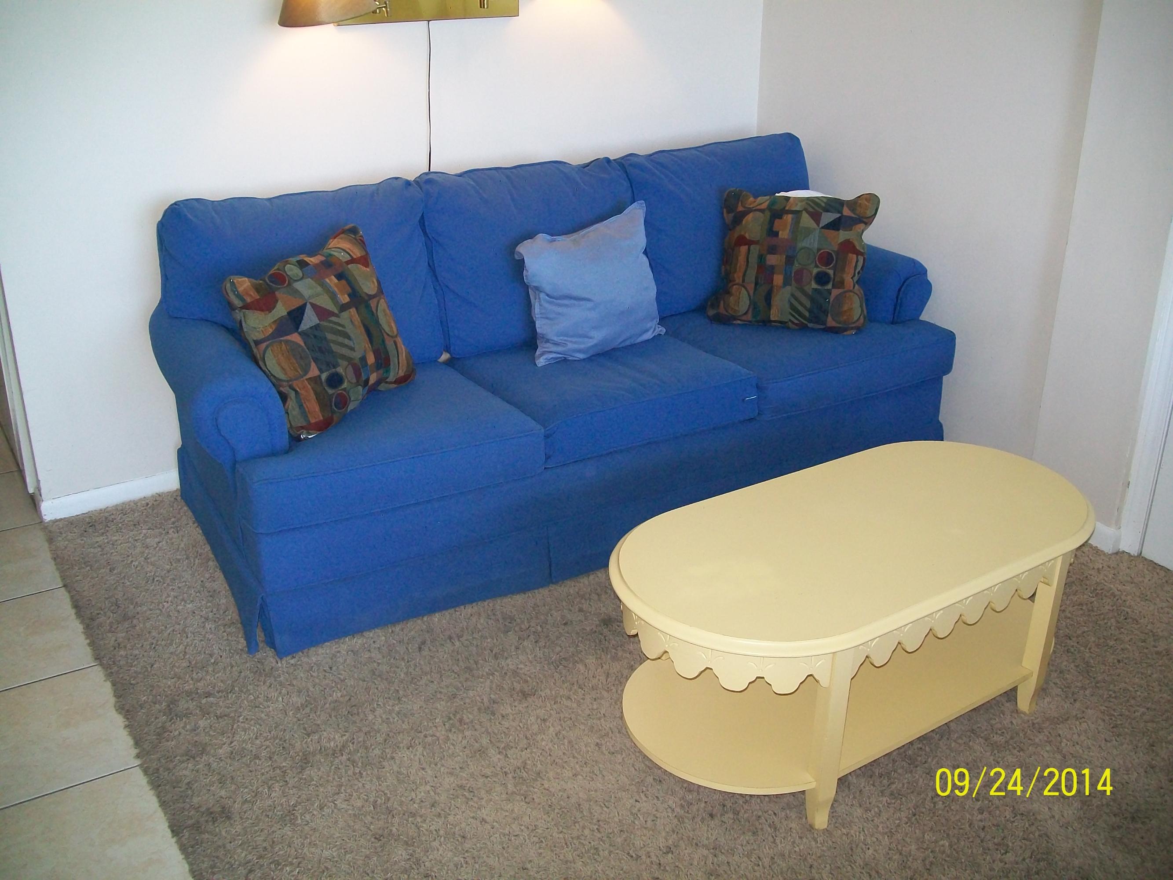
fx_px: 1152
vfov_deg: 41.8
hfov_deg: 54.0
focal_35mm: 34
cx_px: 586
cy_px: 440
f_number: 2.7
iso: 160
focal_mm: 6.1
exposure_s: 1/60
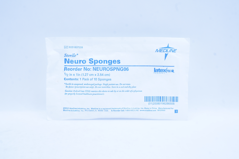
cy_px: 80
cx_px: 120
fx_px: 318
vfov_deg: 28.0
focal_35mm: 48
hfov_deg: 41.2
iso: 400
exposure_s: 1/13
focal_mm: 32
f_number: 13
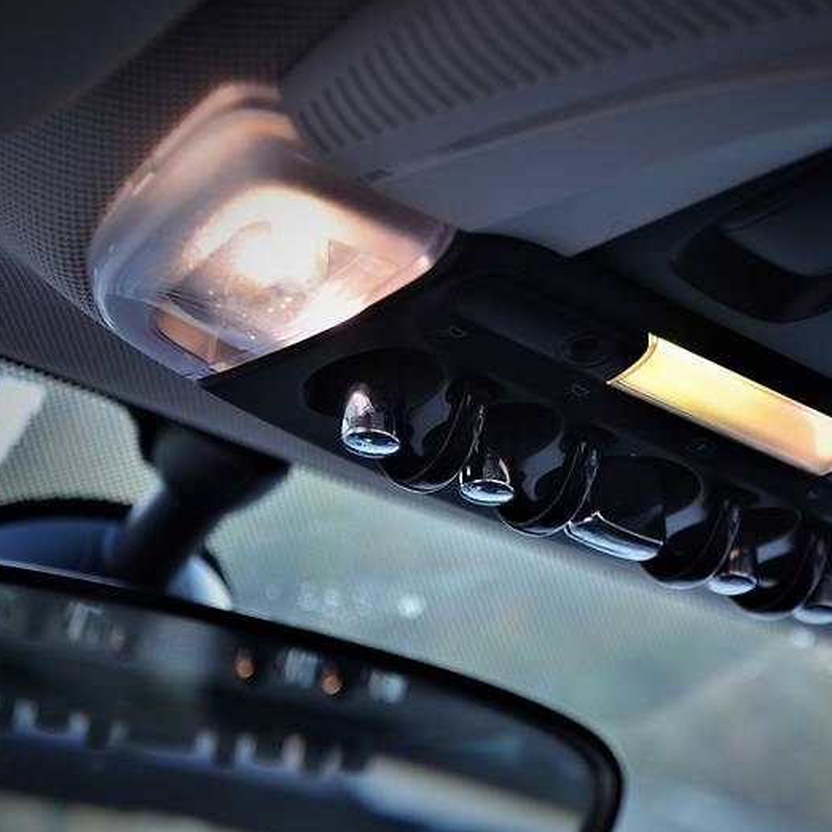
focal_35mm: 78
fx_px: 2121
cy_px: 419
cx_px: 564
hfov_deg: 22.1
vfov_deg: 22.2
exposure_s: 1/60
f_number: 4.5
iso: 640
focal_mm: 40
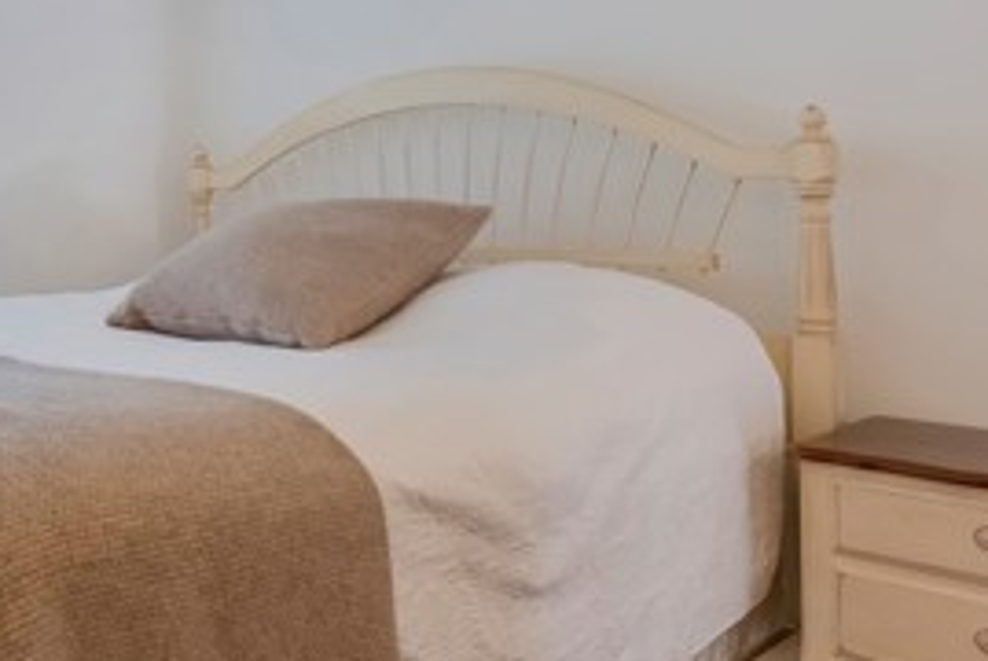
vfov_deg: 34.5
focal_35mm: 38
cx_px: -22
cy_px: 174
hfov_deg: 42.8
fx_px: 1044
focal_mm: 16
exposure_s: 1/15
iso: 100
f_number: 9
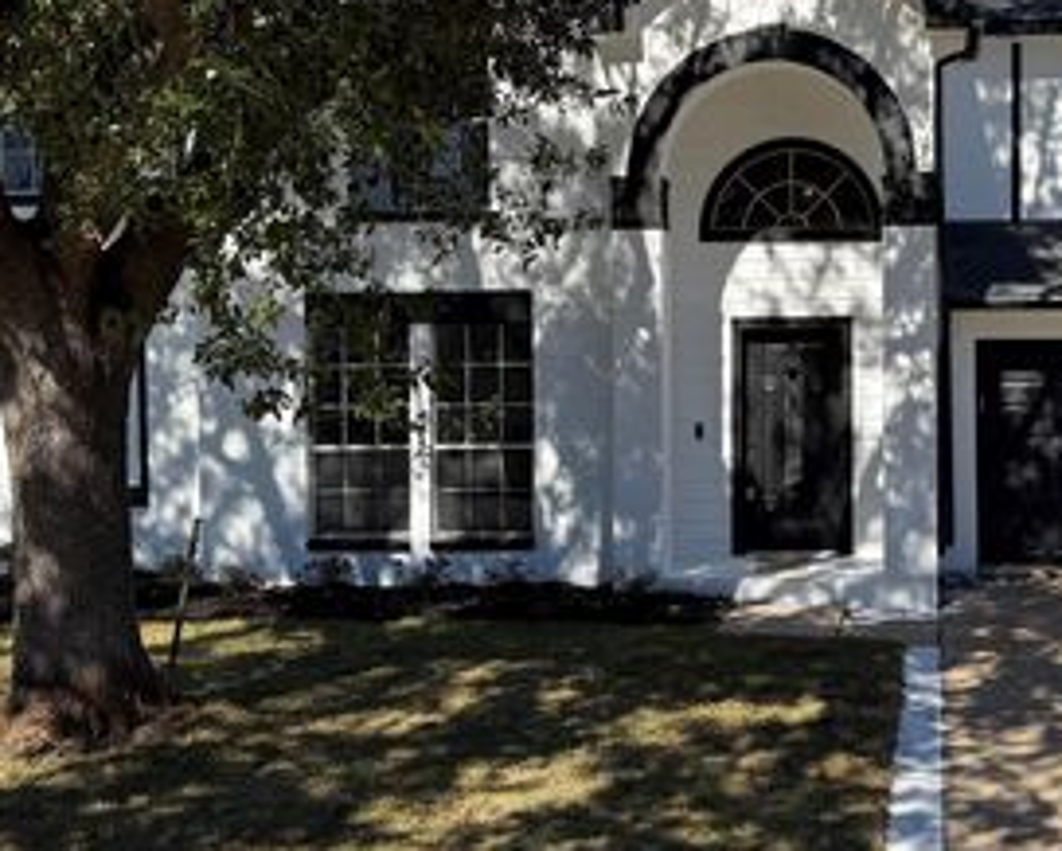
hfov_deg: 41.7
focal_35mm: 43
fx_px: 1353
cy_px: 150
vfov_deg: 33.7
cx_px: 785
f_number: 1.78
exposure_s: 1/4673
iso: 125
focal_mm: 6.76
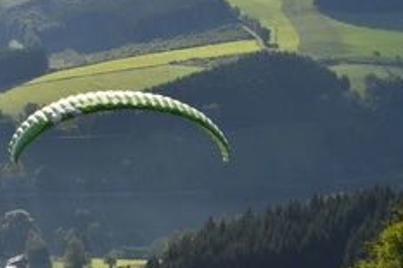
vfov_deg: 8.9
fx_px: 1711
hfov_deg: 13.0
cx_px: -102
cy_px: 61
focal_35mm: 153
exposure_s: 1/500
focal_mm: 30
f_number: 11
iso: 220
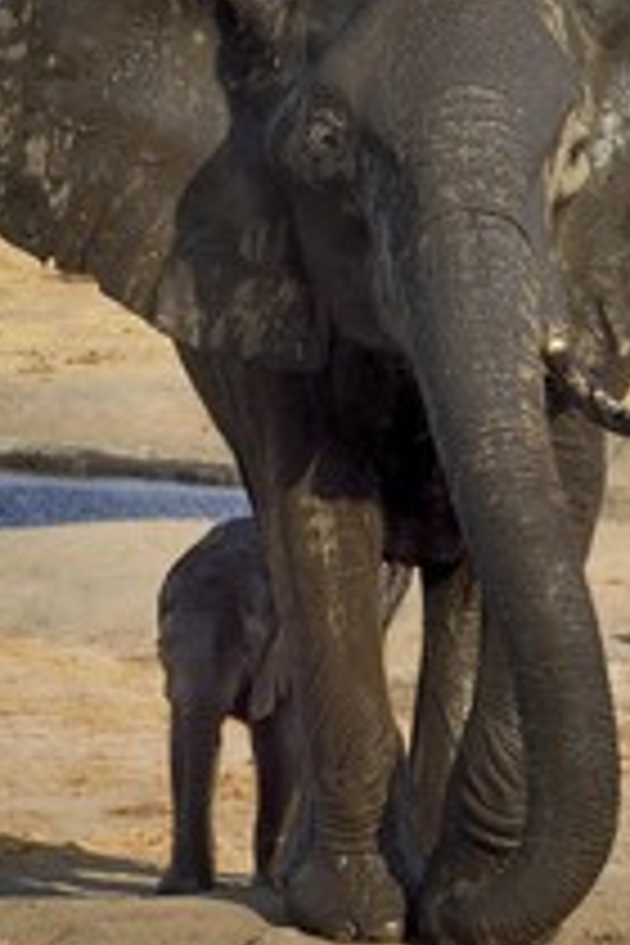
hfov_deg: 13.7
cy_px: 351
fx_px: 2625
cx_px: 423
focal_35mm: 100
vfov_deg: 20.4
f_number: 11
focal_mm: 50
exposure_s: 1/200
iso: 200
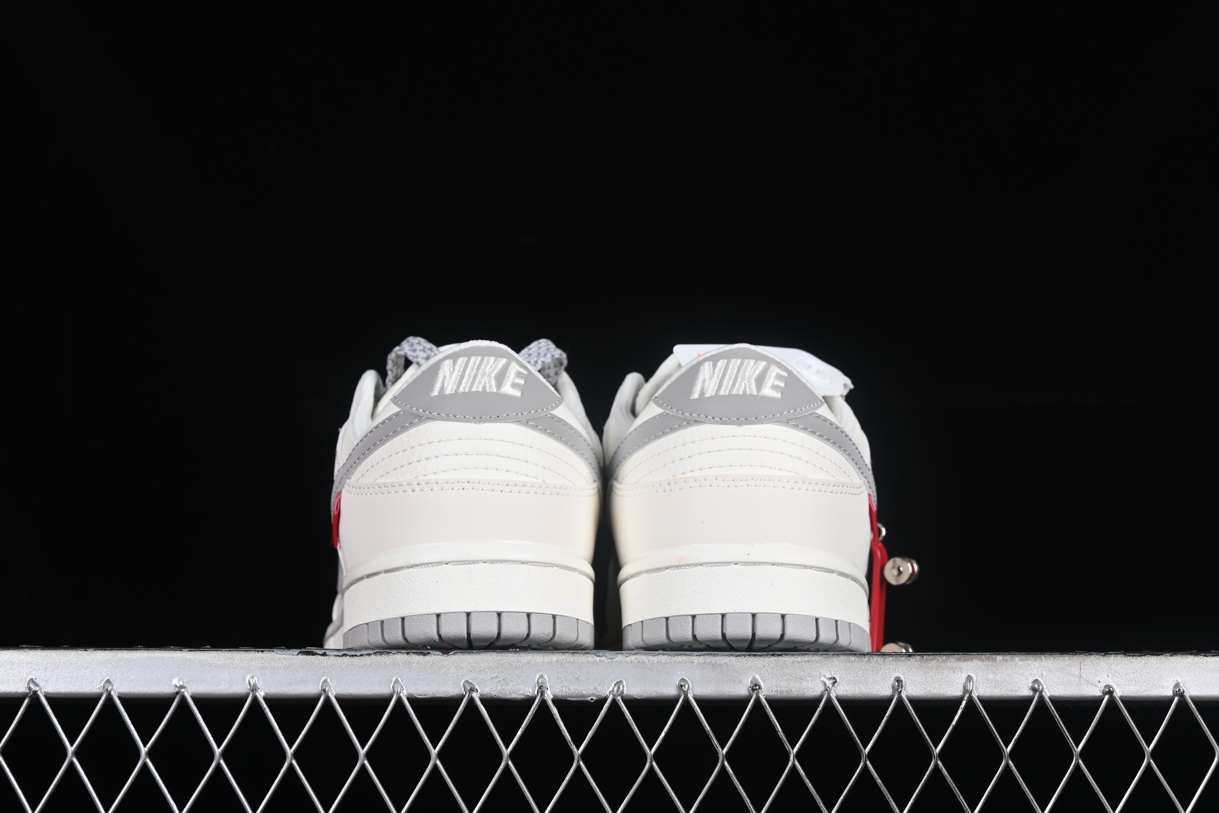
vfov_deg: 18.2
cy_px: 406
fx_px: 2539
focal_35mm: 75
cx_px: 610
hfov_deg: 27.0
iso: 160
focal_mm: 50
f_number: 8
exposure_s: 1/80
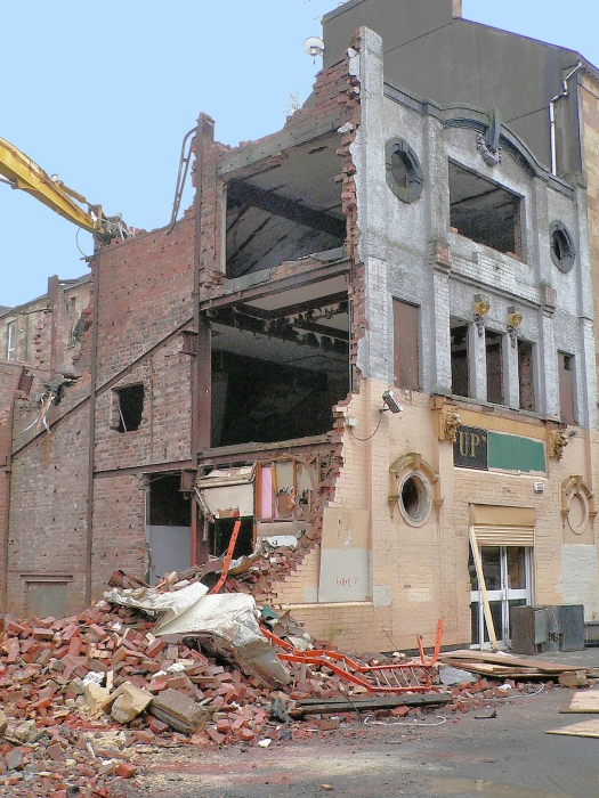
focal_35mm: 41
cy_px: 399
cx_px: 300
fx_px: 946
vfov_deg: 45.8
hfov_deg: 35.1
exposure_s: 1/160
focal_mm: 6.8
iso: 200
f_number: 4
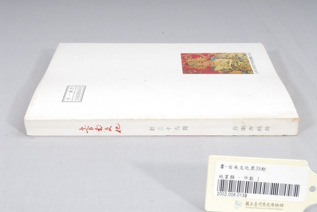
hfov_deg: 33.4
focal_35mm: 60
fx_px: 529
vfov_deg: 22.7
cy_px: 106
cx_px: 158
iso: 1600
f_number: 29
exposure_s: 1/200
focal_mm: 40
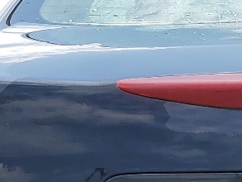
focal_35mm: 142
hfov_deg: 12.9
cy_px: 288
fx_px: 993
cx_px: 394
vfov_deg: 10.1
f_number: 1.5
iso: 50
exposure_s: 1/1429
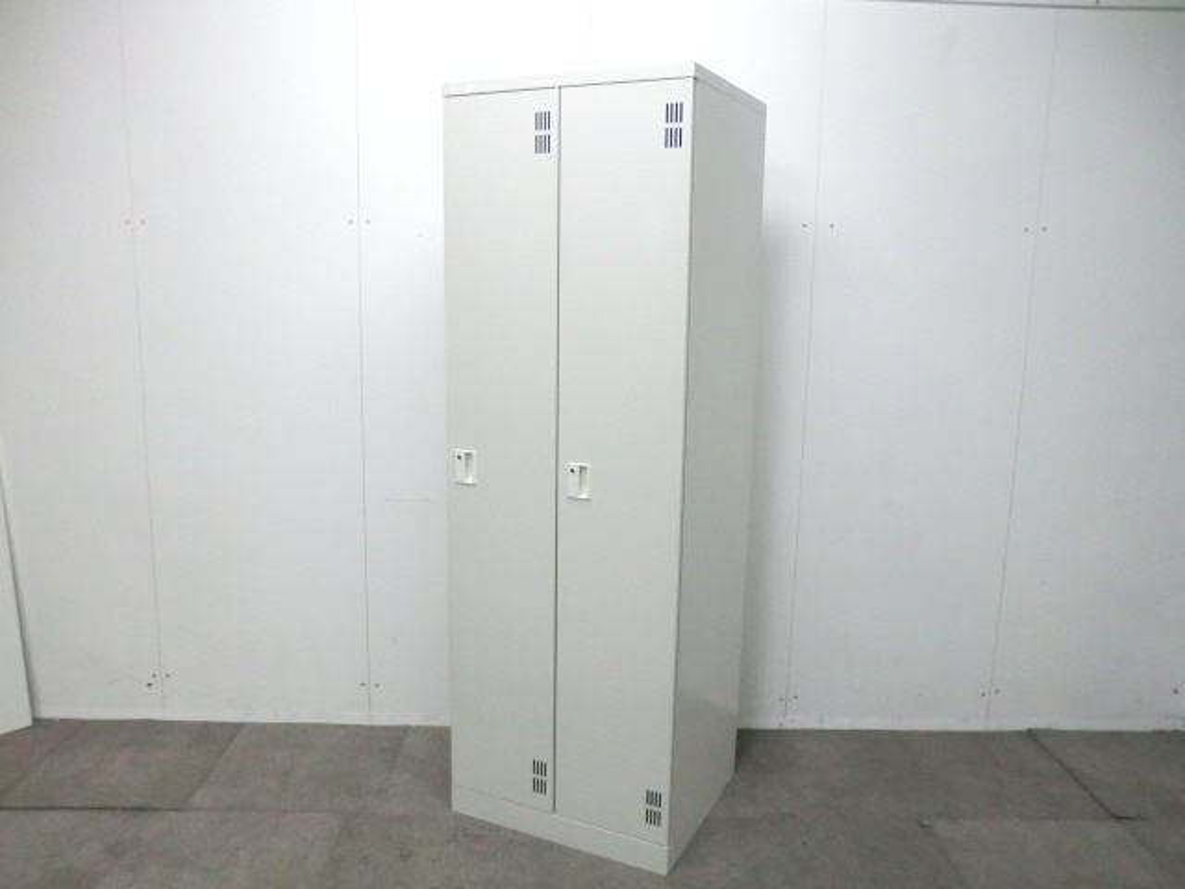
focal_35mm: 27
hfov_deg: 65.3
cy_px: 444
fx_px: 924
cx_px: 592
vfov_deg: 51.4
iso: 500
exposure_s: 1/60
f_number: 3.2
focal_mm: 4.9
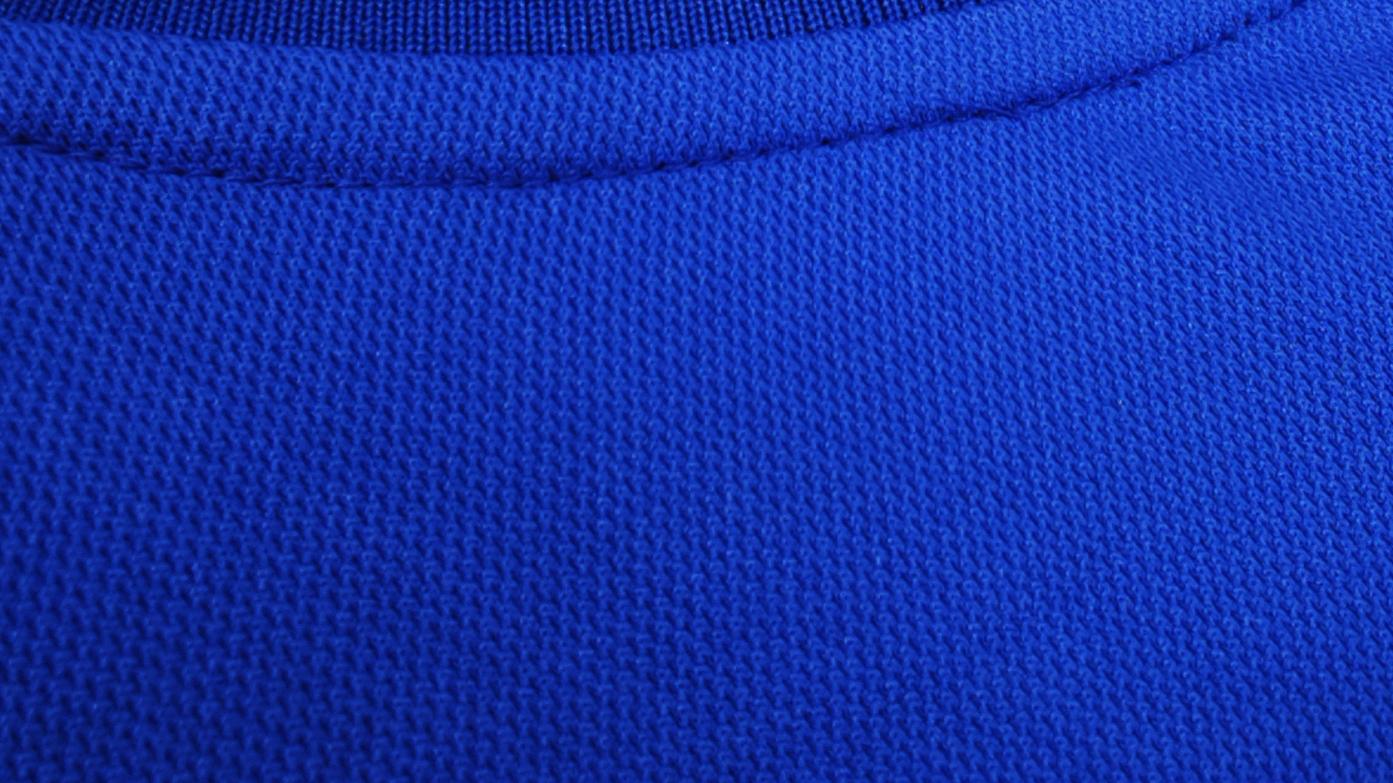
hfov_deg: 40.3
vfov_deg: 21.4
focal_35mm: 51
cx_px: 878
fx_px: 1884
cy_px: -215
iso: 114
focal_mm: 2.59
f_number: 2.2
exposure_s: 1/50
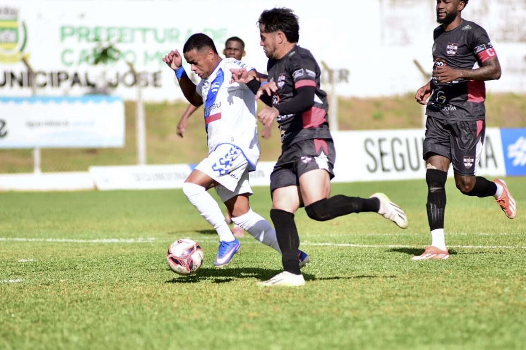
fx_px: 3885
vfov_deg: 5.2
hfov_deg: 7.7
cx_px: 273
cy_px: 171
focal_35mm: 266
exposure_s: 1/2500
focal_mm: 200
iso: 250
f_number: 4
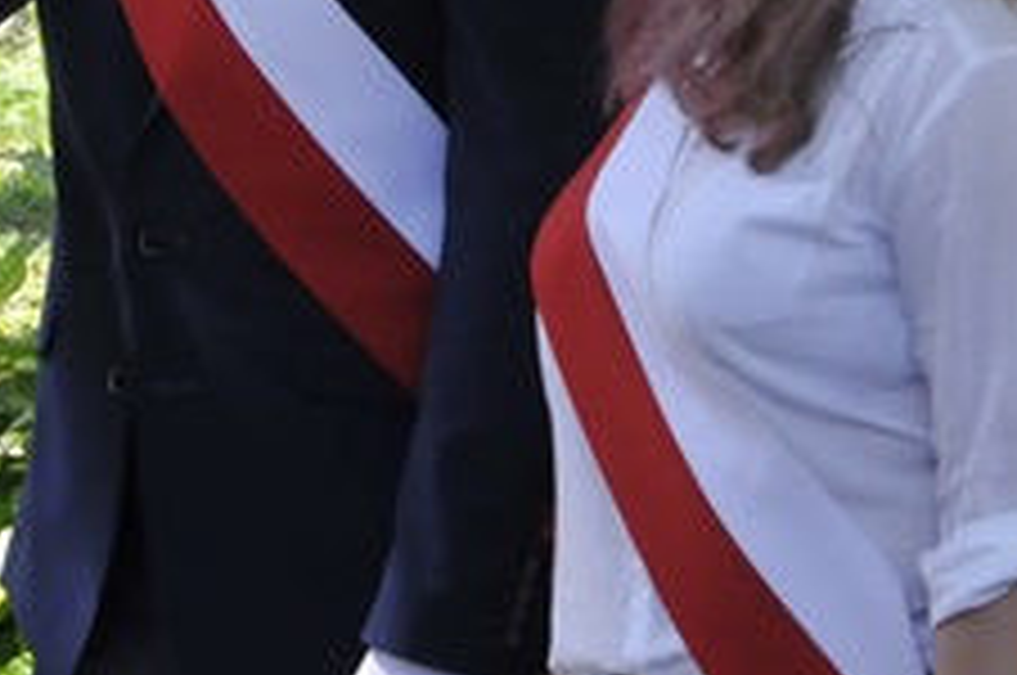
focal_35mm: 345
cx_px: 1458
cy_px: 9
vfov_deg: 4.0
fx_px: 9732
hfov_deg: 5.9
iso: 800
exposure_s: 1/320
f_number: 9
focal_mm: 52
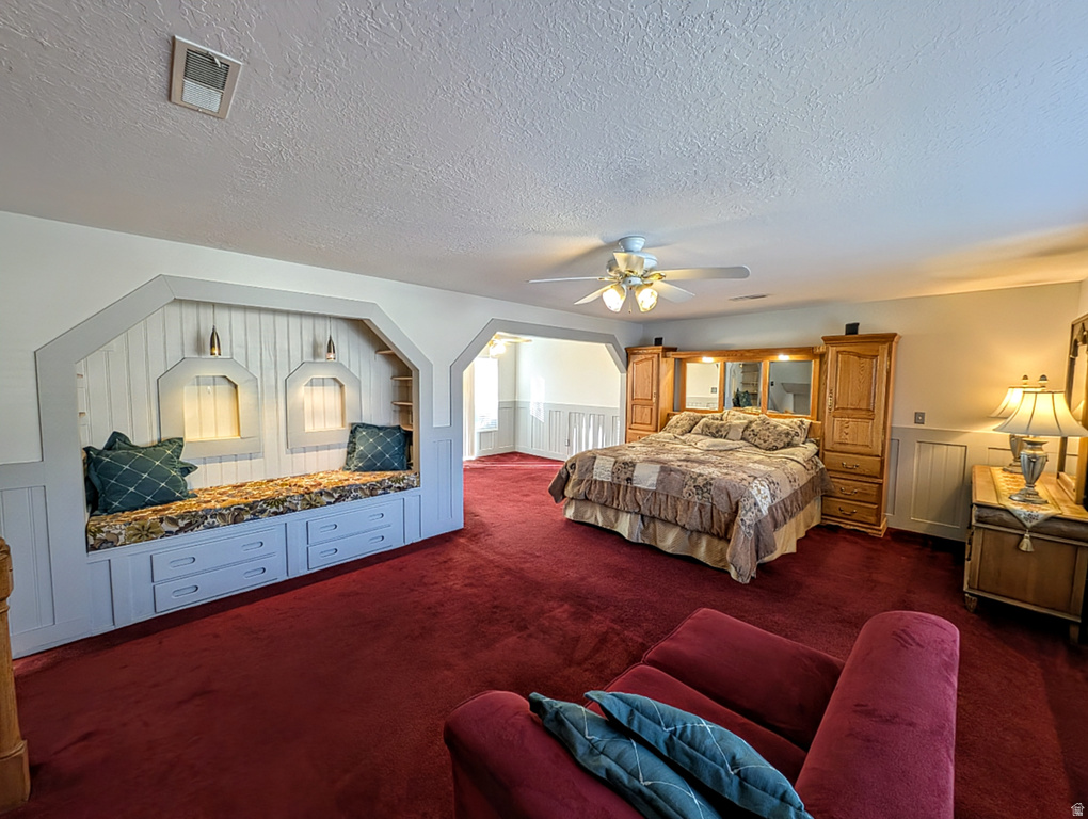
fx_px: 378
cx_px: 544
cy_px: 410
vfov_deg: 94.6
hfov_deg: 110.5
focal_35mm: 12
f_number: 1.95
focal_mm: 2.23
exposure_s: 1/24
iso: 45
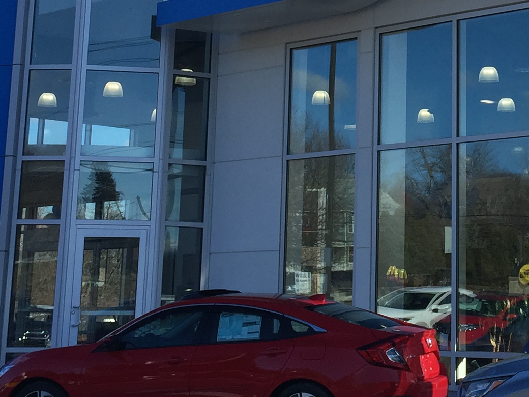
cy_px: 8
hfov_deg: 21.2
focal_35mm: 91
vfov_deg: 15.9
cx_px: 438
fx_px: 1391
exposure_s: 1/1163
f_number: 2.2
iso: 32
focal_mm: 4.15
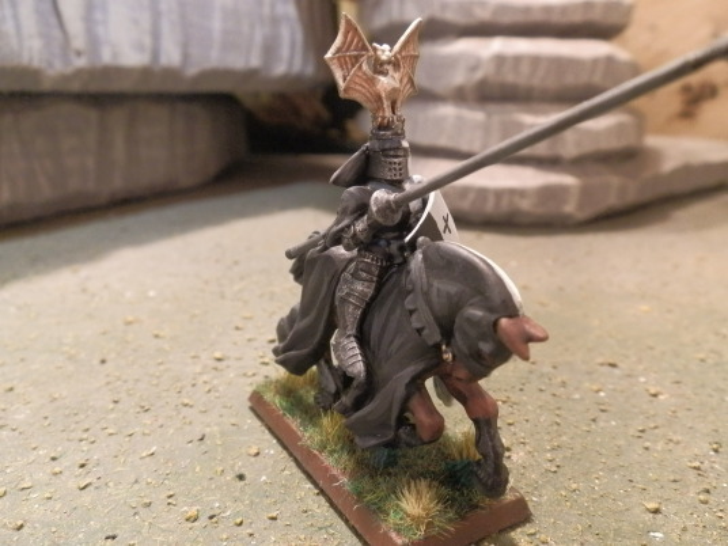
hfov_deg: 63.4
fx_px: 589
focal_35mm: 28
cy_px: 273
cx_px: 364
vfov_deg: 49.7
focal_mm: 5
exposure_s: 1/50
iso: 400
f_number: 3.1
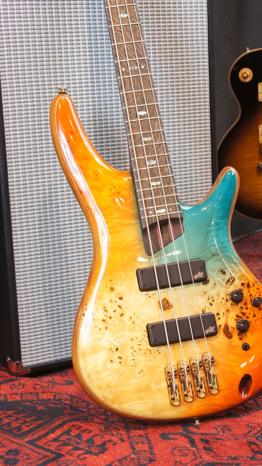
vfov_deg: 29.5
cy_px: 231
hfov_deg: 16.9
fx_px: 883
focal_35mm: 72
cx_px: 144
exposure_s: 1/3
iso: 100
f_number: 6.3
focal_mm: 45
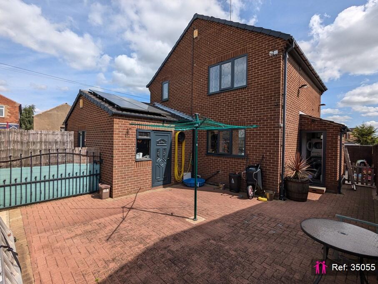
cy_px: 142
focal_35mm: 16
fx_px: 175
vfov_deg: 78.3
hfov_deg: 94.4
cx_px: 189
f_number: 2.2
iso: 49
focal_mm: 2.35
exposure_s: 1/2000
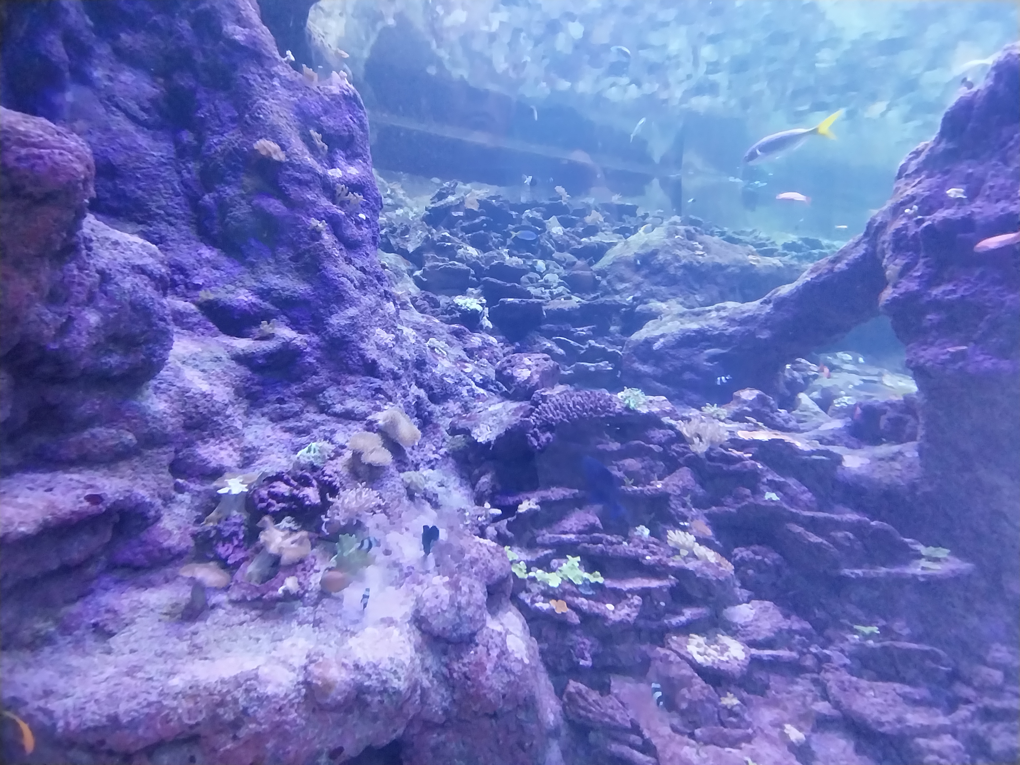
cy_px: 382
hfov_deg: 106.2
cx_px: 510
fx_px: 383
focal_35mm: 13
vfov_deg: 89.9
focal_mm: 1.13
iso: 250
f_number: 2.2
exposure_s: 1/33.4
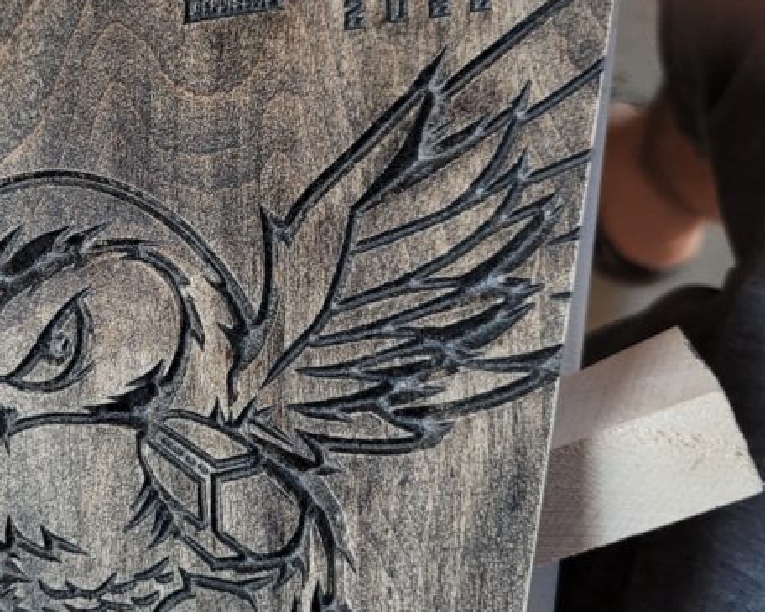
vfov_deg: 26.6
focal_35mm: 57
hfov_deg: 31.9
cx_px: 122
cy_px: 216
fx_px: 1291
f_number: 1.8
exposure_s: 1/50
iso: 200
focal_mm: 5.4
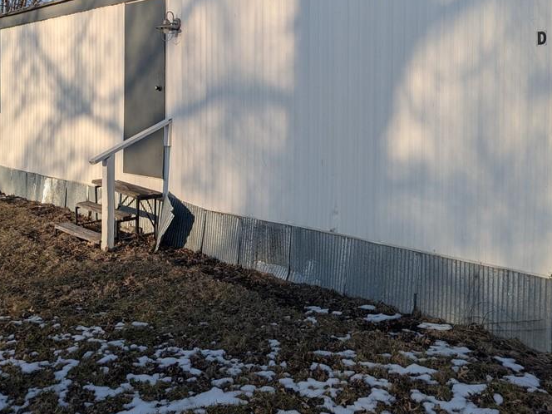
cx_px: 254
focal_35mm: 37
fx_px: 590
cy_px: 126
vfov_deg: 38.1
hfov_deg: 50.1
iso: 26
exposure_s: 1/1418
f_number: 1.7
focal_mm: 4.53
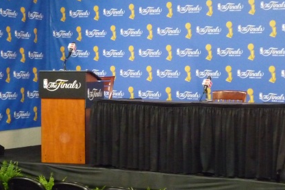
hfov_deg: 20.4
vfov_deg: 13.7
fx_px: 791
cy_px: 113
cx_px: 156
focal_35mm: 100
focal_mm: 9.9
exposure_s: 1/40
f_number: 4.5
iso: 800
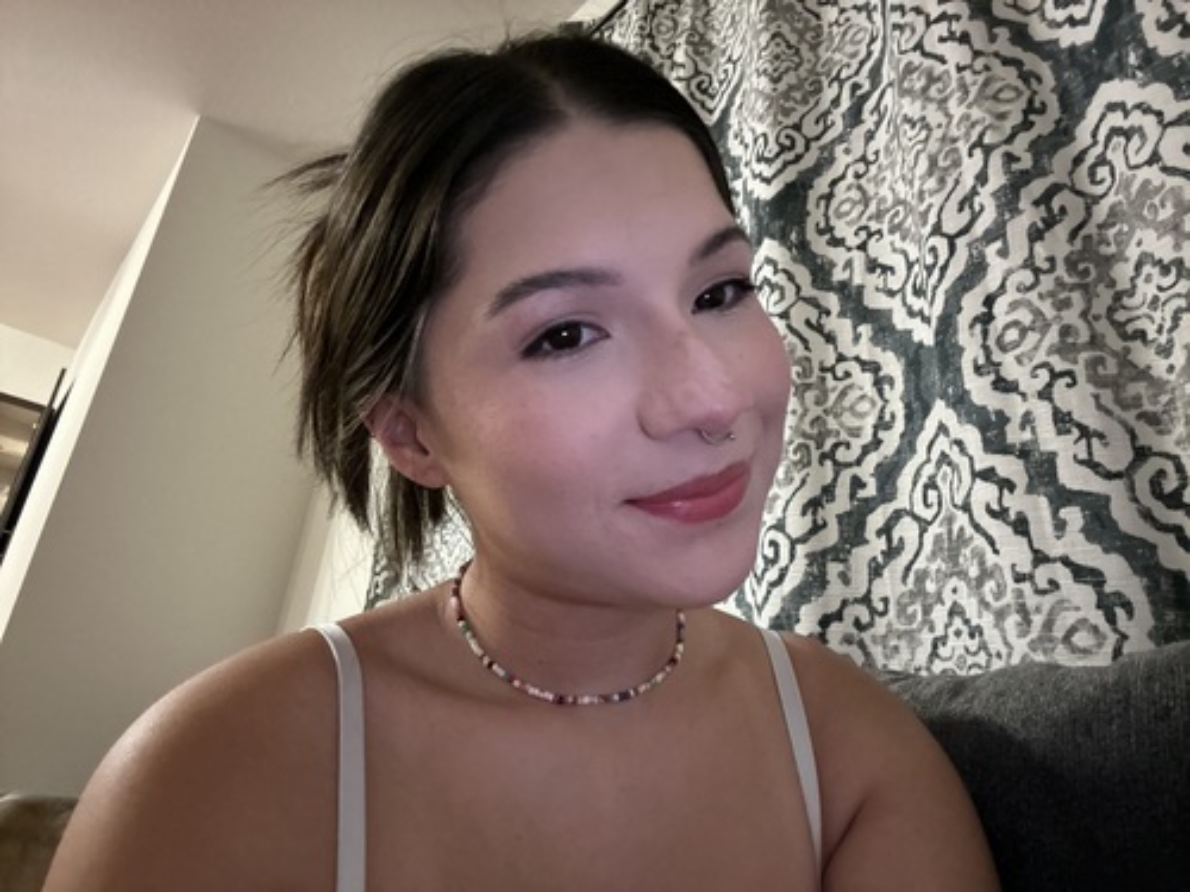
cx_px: 595
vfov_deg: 58.9
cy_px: 446
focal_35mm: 23
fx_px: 791
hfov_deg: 73.9
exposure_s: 1/15
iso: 800
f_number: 1.9
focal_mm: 2.69
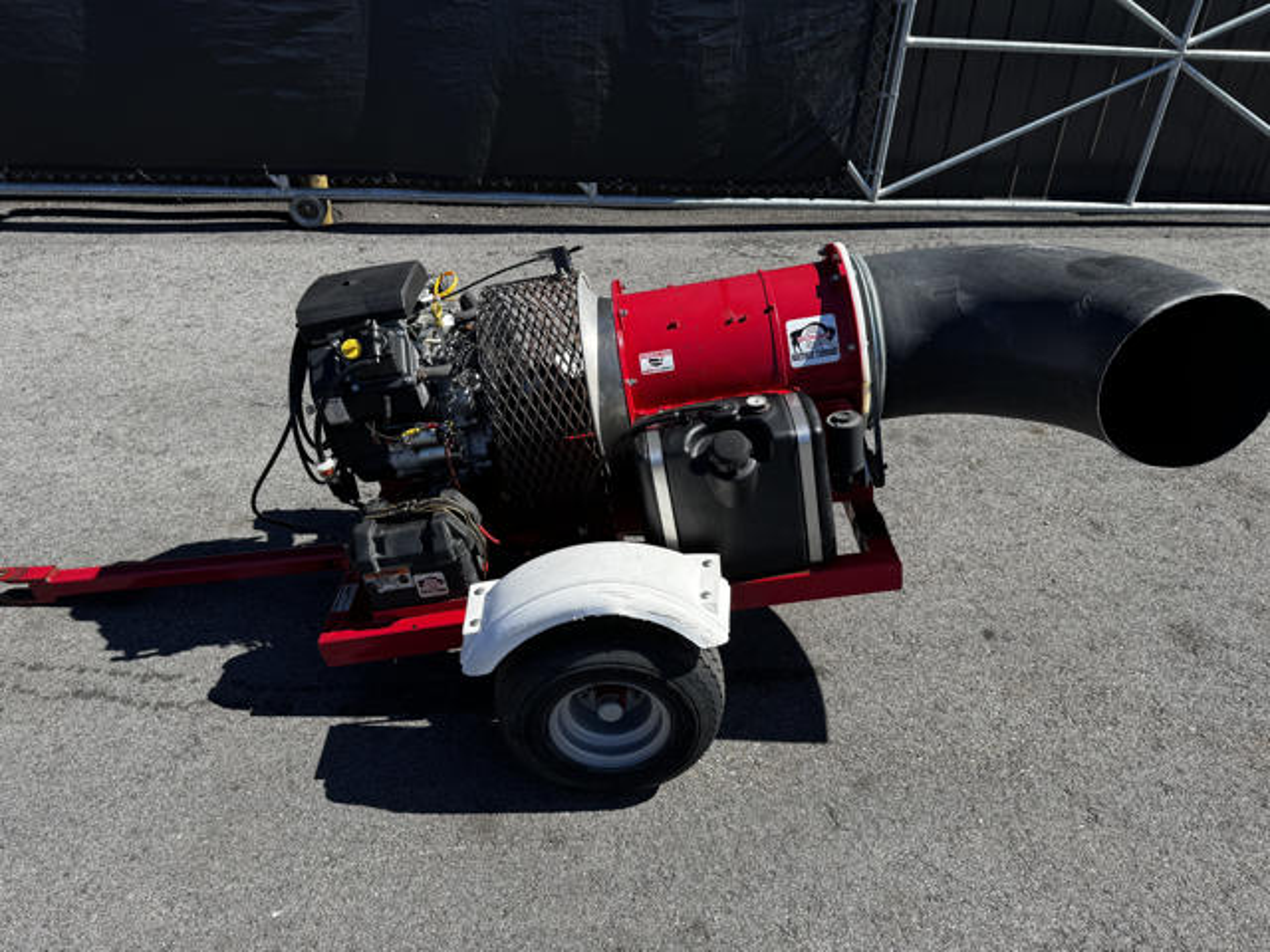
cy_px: 476
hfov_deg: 71.6
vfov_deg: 56.8
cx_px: 635
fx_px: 881
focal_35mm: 24
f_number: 1.78
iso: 80
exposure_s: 1/2331
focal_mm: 6.76
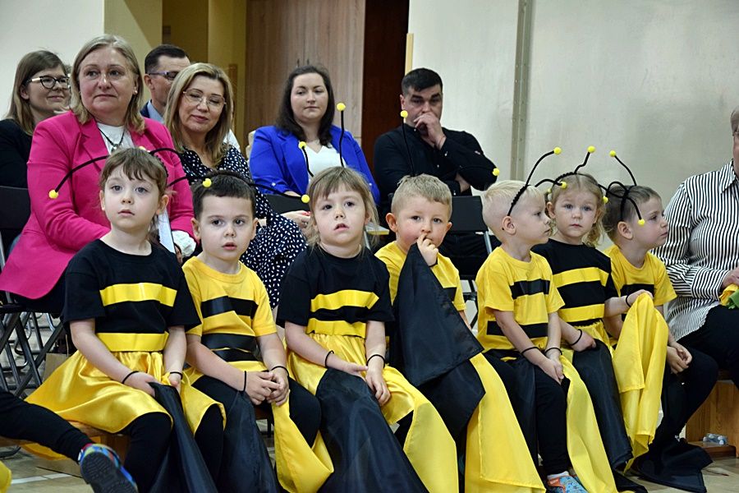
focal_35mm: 87
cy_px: 246
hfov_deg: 23.4
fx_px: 1786
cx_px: 370
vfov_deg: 15.7
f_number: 5
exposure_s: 1/100
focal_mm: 58
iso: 500
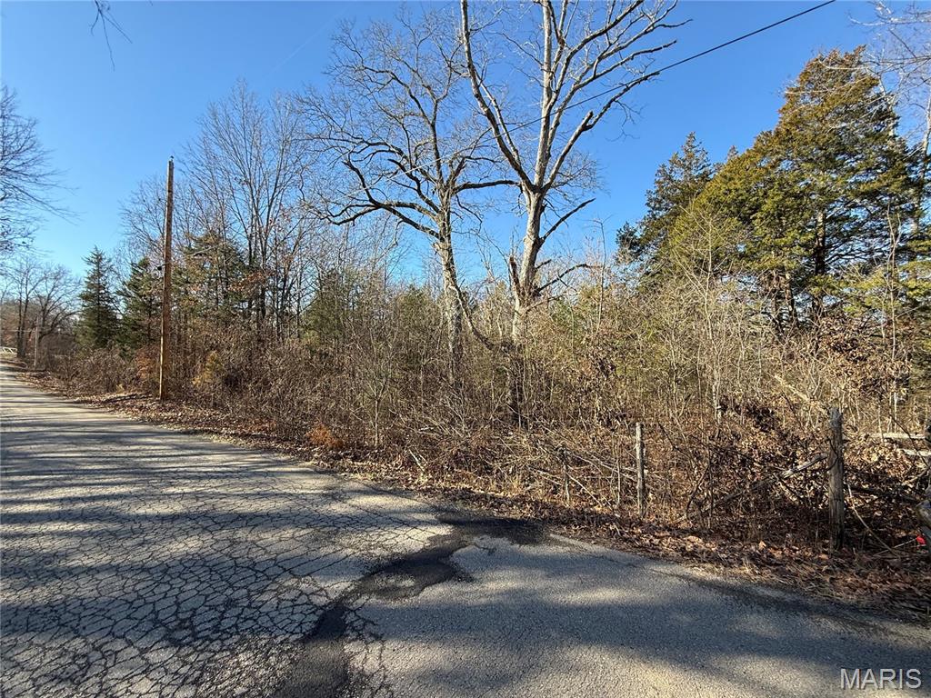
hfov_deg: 102.1
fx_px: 377
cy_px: 349
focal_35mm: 14
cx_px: 466
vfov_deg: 85.7
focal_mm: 2.22
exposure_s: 1/554
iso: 50
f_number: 2.2
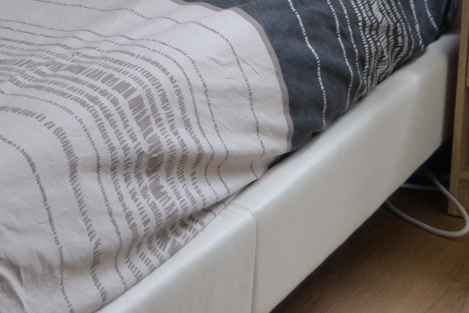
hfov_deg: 15.2
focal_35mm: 121
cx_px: -301
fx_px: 1576
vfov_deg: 10.1
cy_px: -385
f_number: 4
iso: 400
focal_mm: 18
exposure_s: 1/60
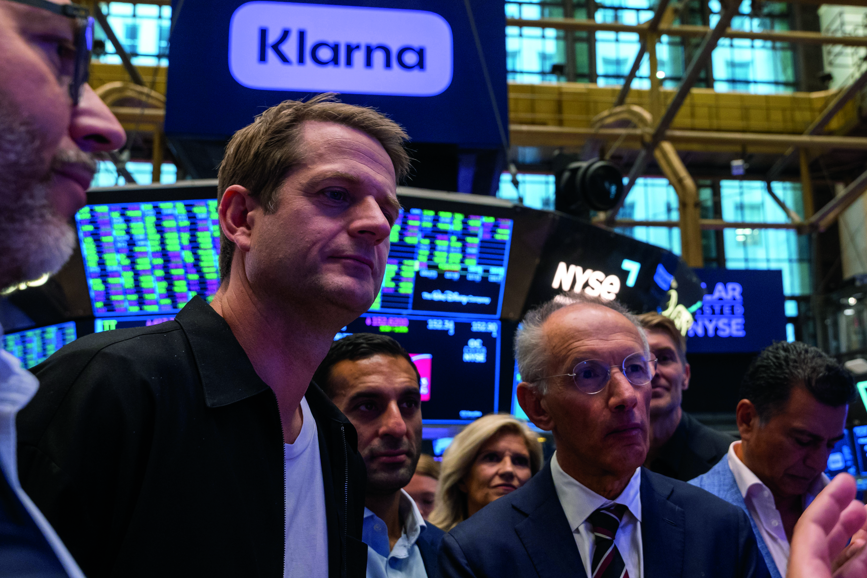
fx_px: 963
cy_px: 332
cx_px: 589
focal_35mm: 40
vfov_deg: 33.3
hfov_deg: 47.5
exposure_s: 1/80
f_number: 4
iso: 1600
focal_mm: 24
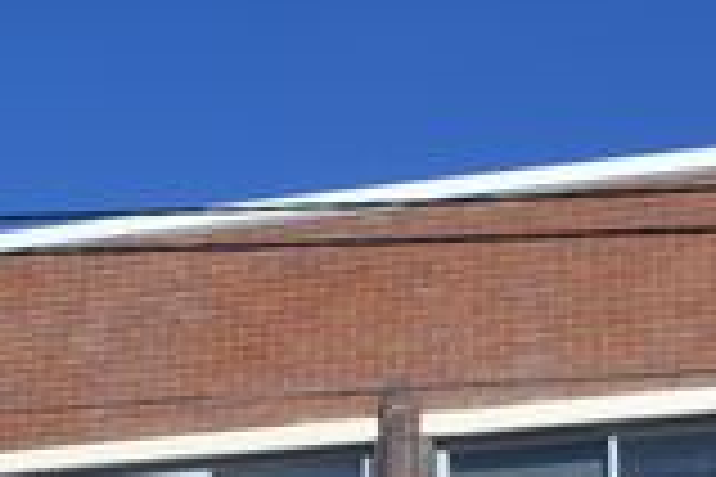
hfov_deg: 18.7
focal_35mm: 109
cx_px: 428
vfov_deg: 12.0
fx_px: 2168
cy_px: 709
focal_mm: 18
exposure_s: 1/250
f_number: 8
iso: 100
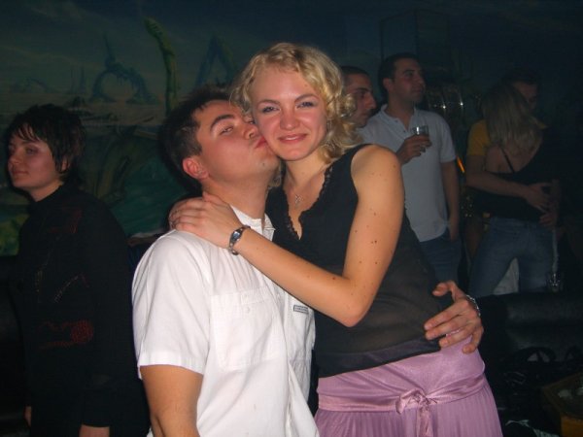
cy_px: 218
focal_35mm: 38
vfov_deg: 37.7
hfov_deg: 49.0
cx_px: 292
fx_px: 640
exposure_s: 1/60
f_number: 2.8
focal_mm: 7.9
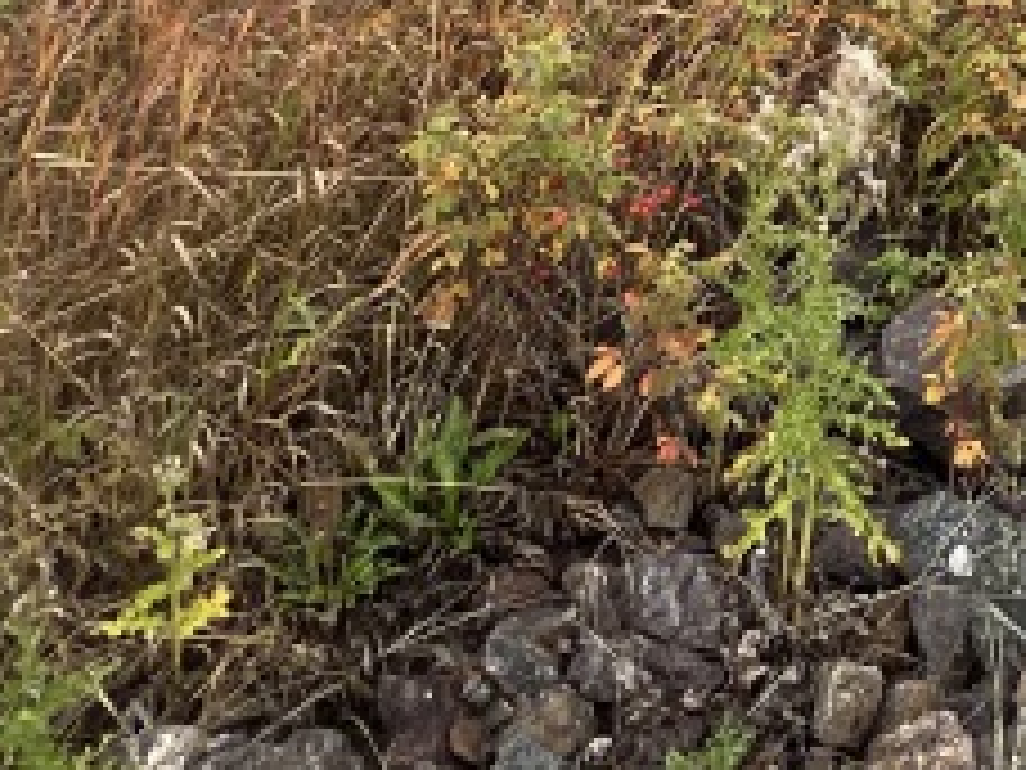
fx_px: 1749
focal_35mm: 59
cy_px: -594
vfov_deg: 19.2
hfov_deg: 27.3
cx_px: 1334
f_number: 1.8
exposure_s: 1/342
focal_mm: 1.57
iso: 32
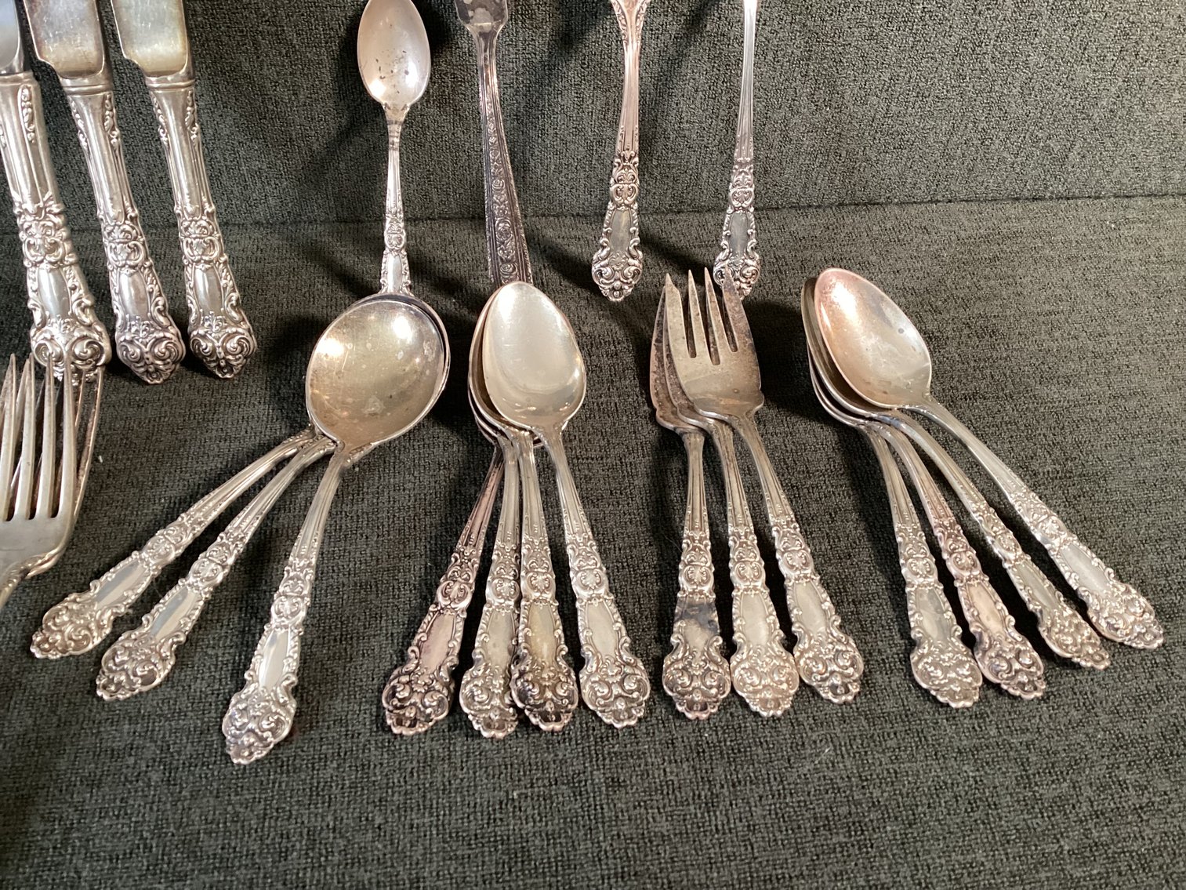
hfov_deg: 58.3
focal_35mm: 31
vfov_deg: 45.4
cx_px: 593
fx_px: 1062
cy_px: 445
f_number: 2.4
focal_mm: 3.3
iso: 320
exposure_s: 1/60
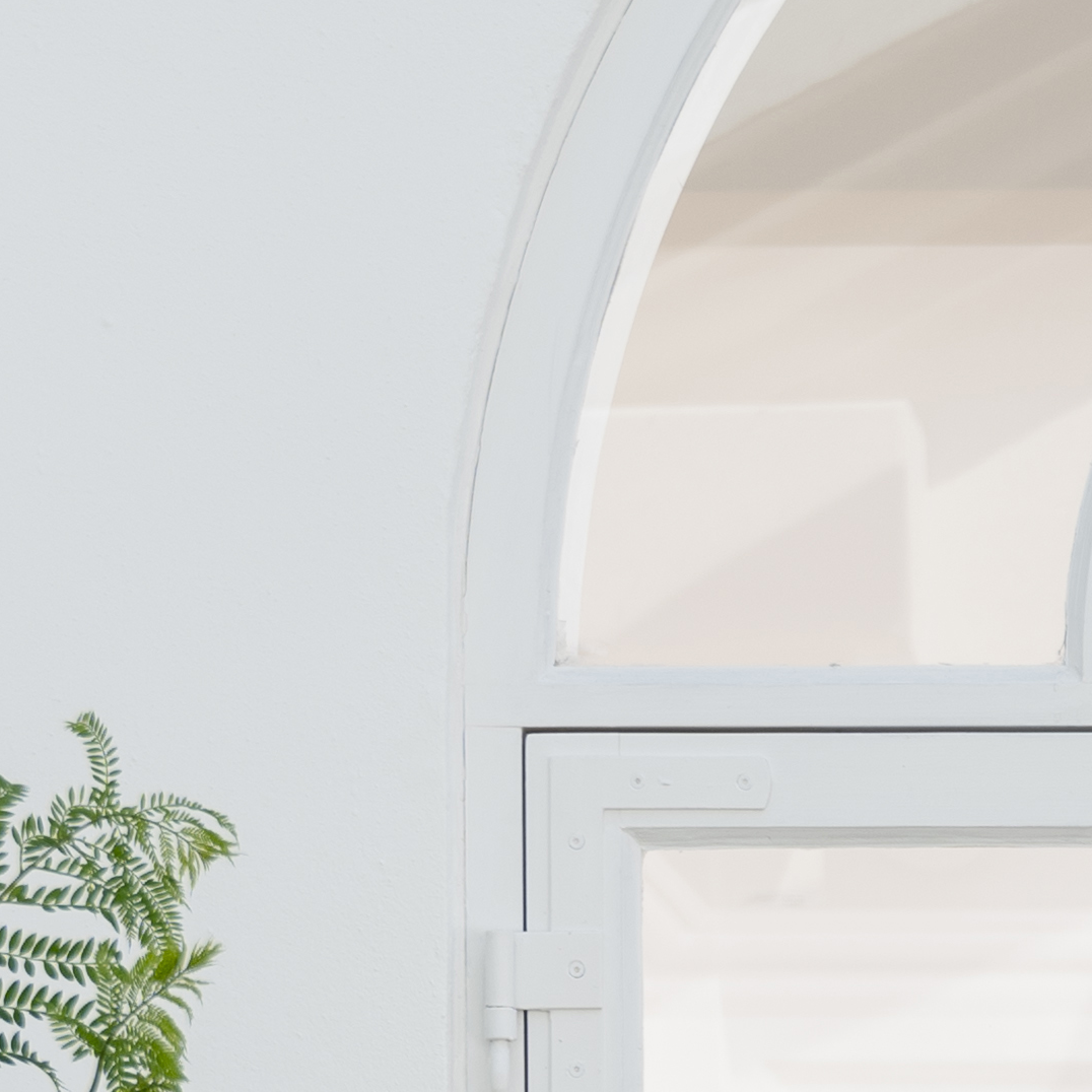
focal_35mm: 326
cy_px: 2545
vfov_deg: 5.2
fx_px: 11635
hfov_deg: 5.3
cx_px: 1823
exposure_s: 1/160
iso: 64
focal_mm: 50
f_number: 4
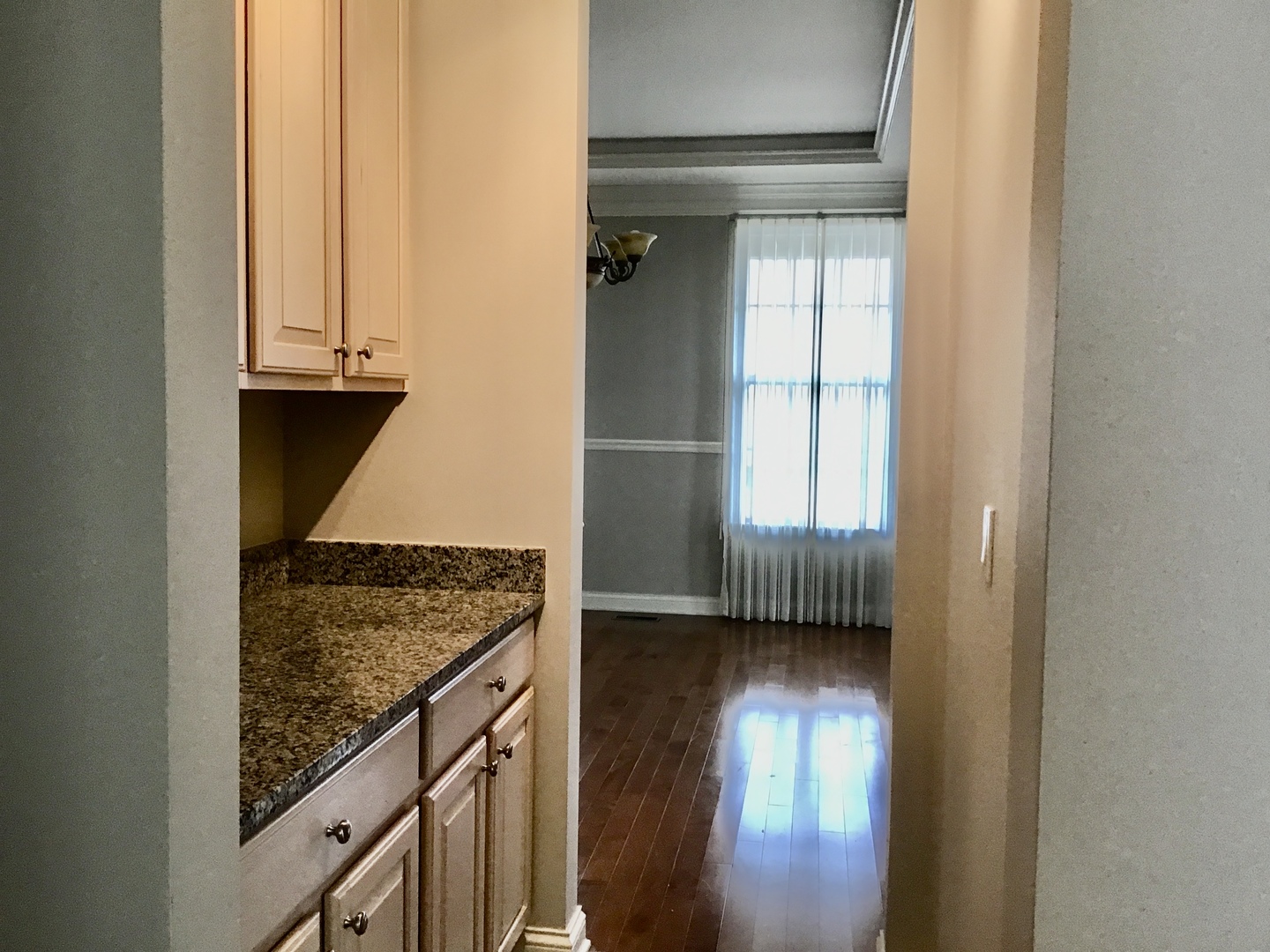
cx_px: 635
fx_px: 1137
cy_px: 476
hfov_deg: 58.4
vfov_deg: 45.4
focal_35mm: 31
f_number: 2.4
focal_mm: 3.3
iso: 80
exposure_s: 1/30
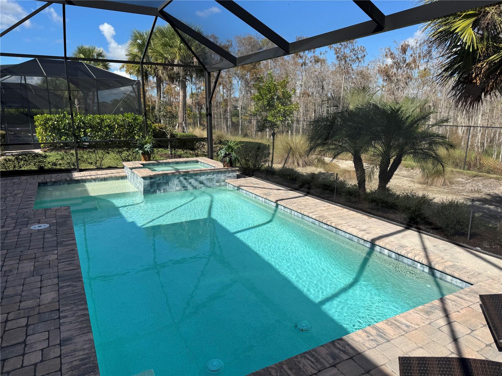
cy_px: 188
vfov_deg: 56.8
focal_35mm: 24
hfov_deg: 71.6
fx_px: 348
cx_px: 251
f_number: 1.78
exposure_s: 1/2959
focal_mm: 6.76
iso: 80
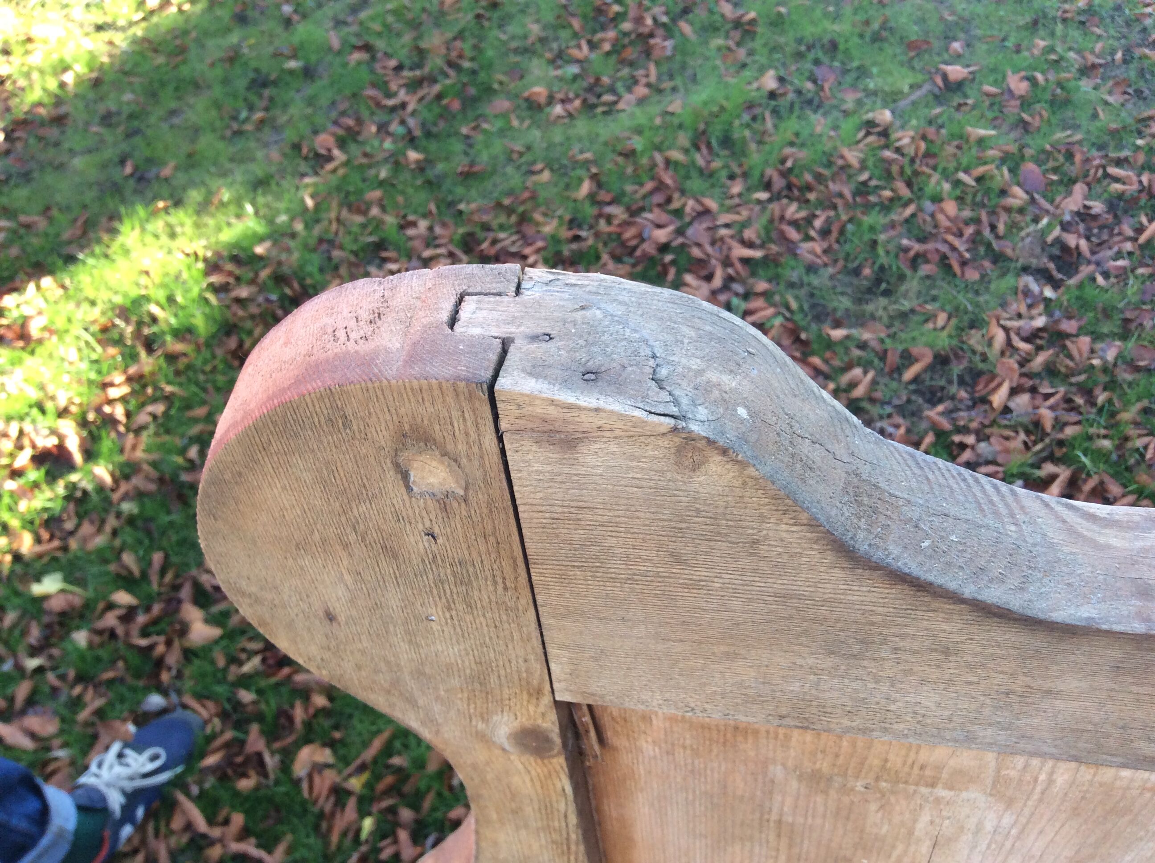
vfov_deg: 44.1
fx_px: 1066
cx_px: 578
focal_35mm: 32
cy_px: 432
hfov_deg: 56.9
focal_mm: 3.3
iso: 50
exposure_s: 1/100
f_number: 2.4
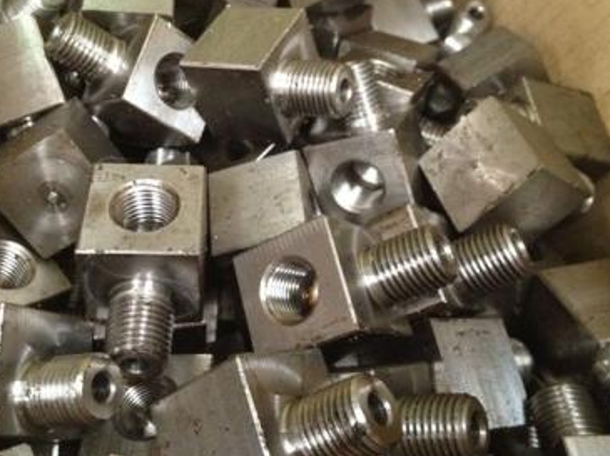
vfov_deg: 33.5
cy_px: 194
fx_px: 757
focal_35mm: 43
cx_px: 257
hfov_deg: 43.8
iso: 500
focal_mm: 4.28
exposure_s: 1/15
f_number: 2.4
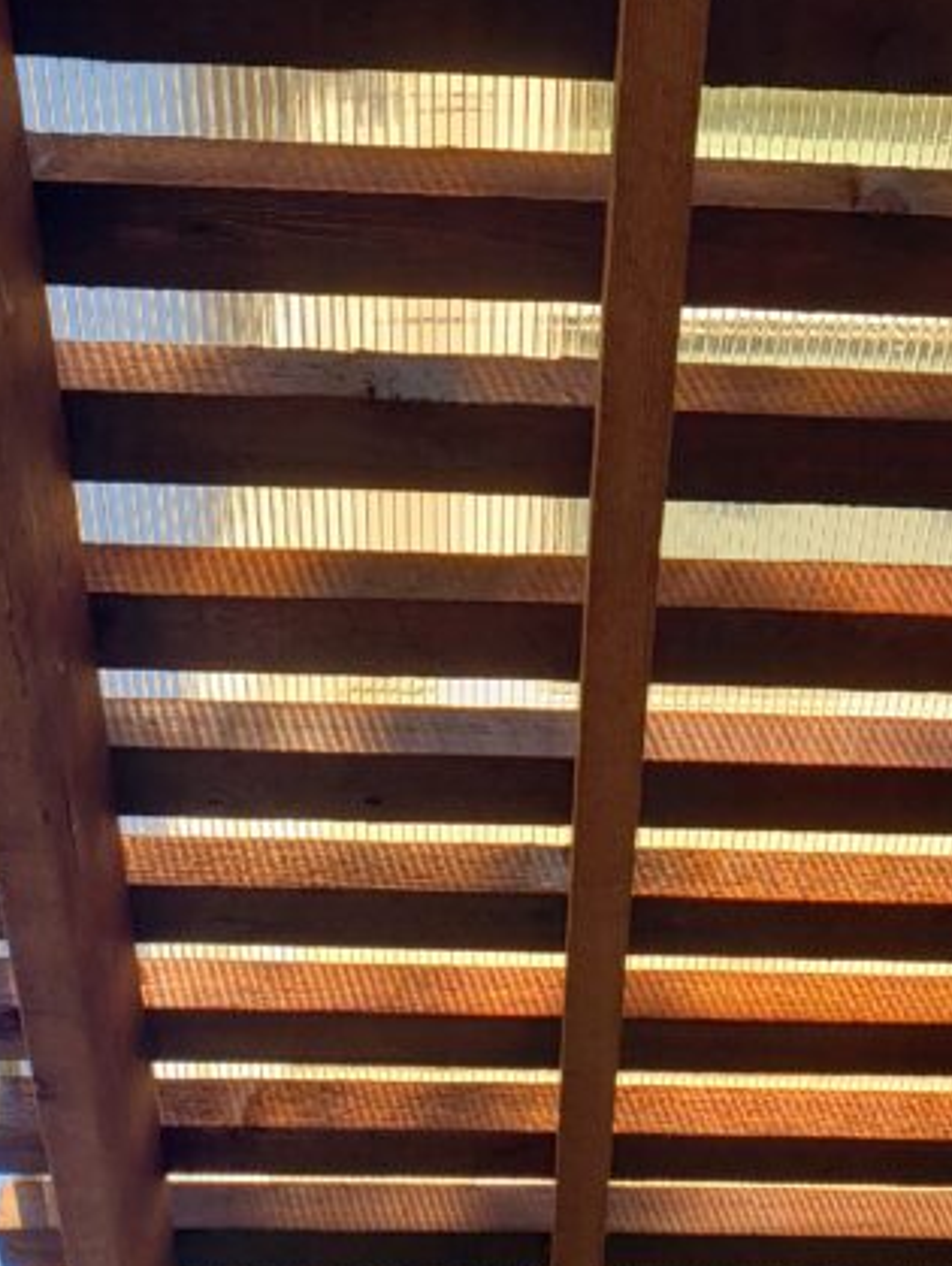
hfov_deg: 23.4
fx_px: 2270
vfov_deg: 28.8
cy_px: -57
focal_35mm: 62
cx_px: 731
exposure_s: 1/253
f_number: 2.4
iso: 50
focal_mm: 4.3
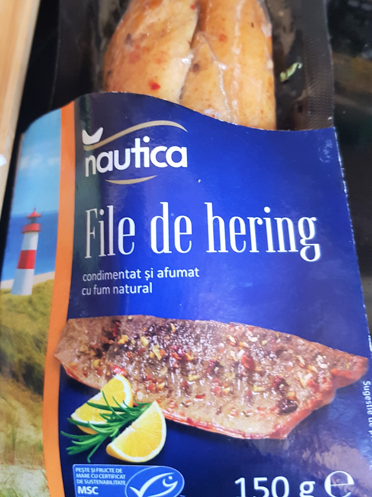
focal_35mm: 26
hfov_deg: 53.1
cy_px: 248
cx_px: 186
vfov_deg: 67.3
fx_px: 373
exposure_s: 1/14
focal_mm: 4.2
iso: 200
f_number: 1.7
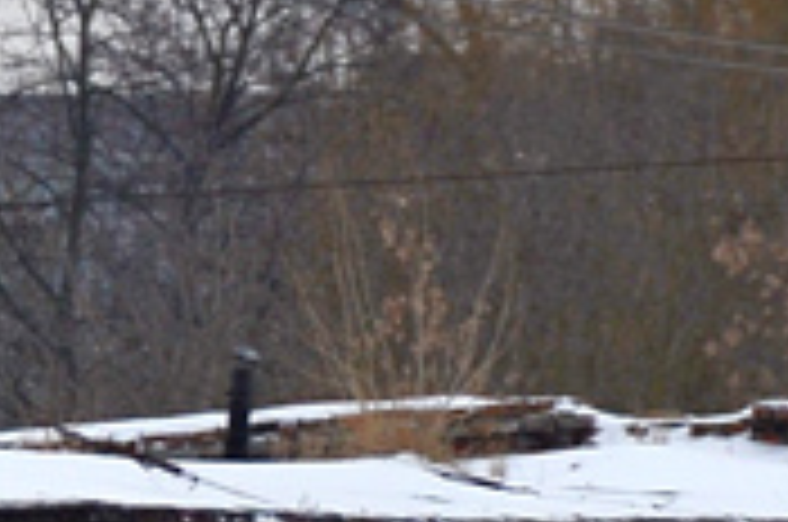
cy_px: 853
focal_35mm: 1246
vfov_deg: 1.1
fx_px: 27224
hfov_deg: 1.7
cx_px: -1481
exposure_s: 1/320
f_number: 7.1
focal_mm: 112
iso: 100
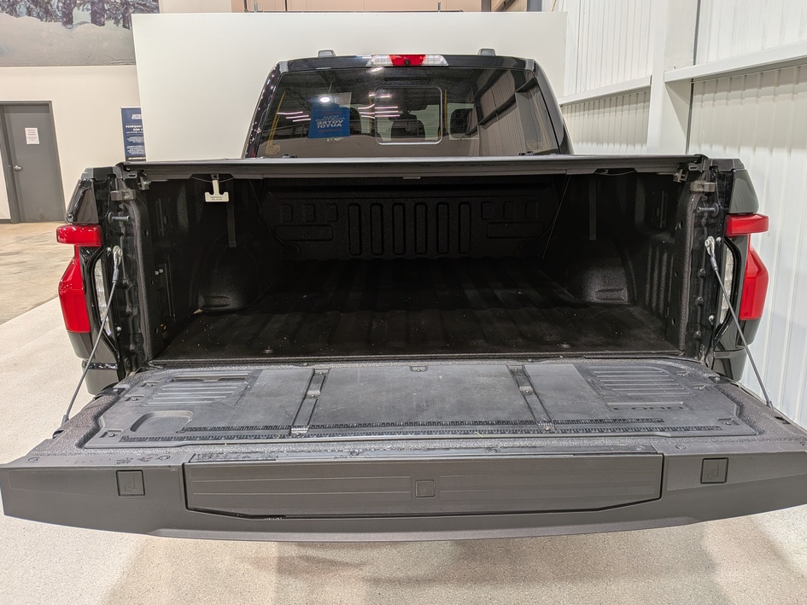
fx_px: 606
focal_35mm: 26
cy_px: 281
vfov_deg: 53.0
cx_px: 416
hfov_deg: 67.3
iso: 28
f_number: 1.7
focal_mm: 4.53
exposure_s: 1/160
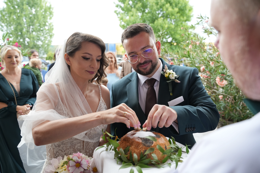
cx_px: 130
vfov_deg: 46.4
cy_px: 86
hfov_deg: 65.5
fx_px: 202
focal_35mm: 28
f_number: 4.5
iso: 1000
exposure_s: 1/200
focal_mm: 28
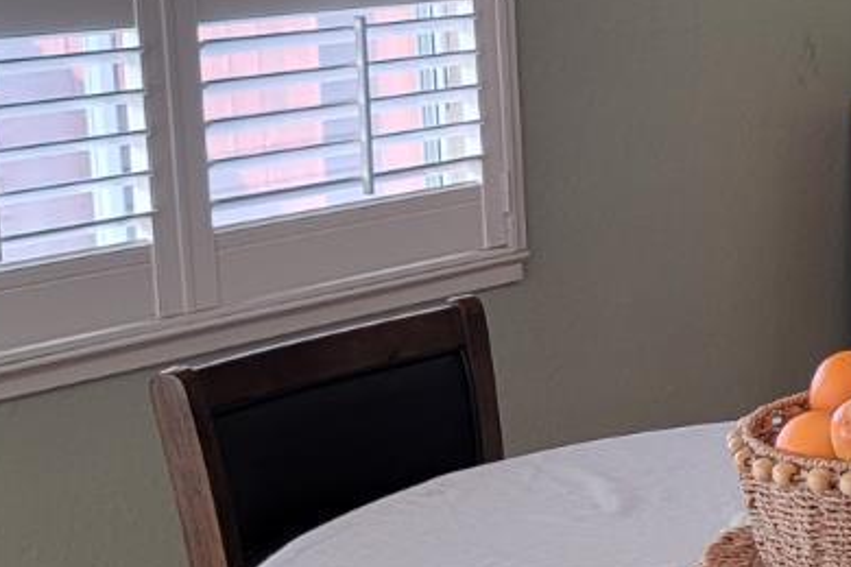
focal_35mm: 96
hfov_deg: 19.2
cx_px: 1187
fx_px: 2269
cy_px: 234
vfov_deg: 14.2
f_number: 1.8
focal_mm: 6.7
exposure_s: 1/120
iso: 125
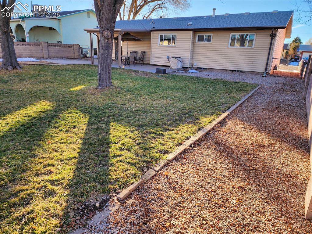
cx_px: 156
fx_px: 207
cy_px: 117
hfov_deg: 74.0
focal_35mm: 23
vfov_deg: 58.8
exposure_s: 1/229
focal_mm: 6.4
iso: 12
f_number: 1.8
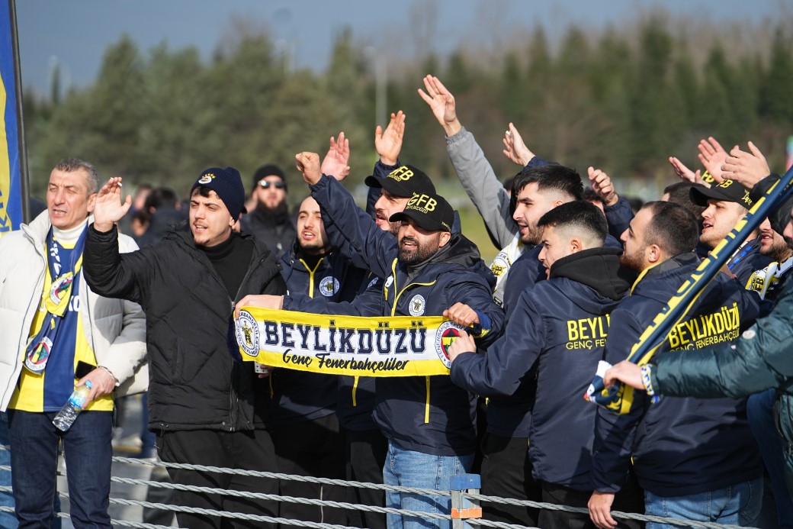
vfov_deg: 9.1
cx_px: 396
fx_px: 3303
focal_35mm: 150
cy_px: 264
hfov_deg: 13.7
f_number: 3.5
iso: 250
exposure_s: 1/3200
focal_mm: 150
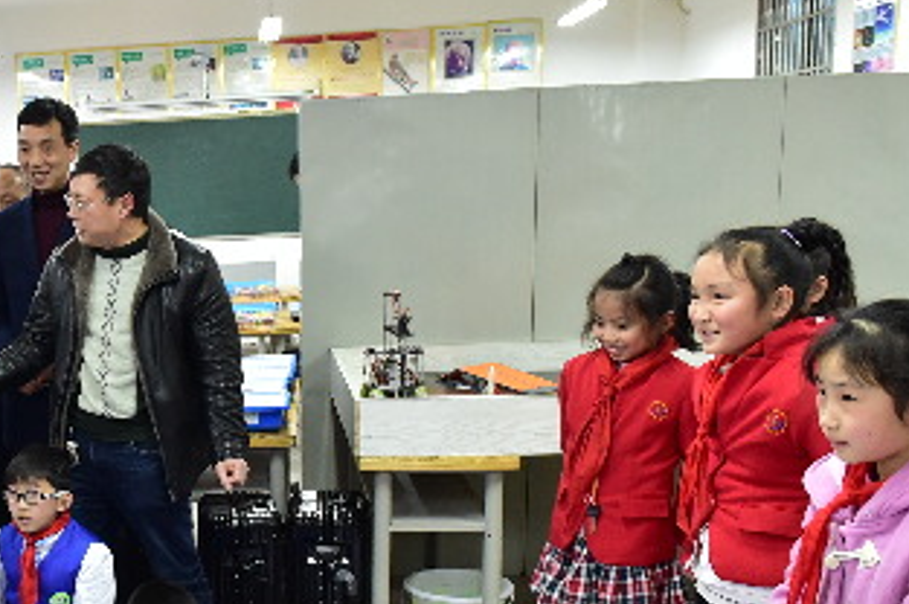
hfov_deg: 37.1
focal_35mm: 49
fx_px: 1236
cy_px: 483
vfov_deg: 26.9
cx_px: 46
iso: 4000
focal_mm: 24
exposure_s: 1/80
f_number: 5.6
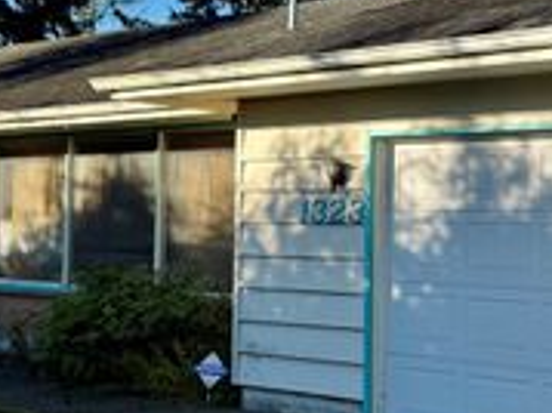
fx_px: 1068
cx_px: 302
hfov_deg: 29.0
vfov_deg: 21.8
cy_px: 140
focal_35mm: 67
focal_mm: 6.76
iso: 100
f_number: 1.78
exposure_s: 1/2907
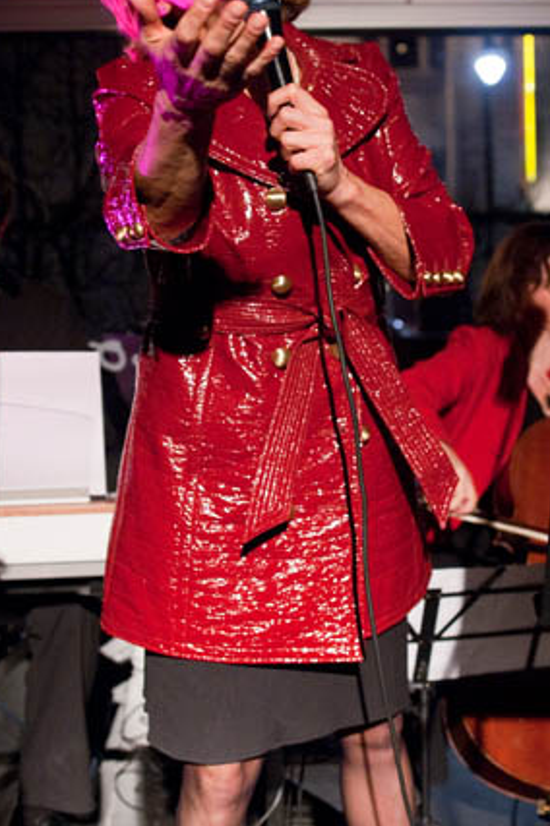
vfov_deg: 33.9
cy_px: 385
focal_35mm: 59
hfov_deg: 23.0
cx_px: 286
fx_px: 1354
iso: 800
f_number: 2.8
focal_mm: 28
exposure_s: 1/60
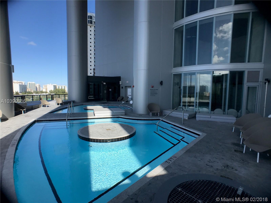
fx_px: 219
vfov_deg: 49.7
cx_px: 136
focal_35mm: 28
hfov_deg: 63.4
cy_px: 102
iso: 20
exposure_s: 1/1520
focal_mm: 3.99
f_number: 1.8
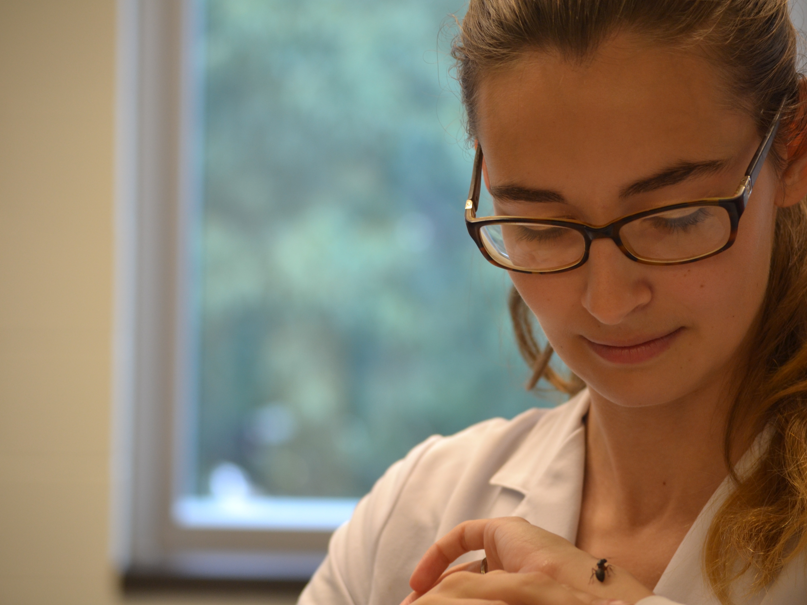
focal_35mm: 163
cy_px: 302
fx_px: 3800
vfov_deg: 9.1
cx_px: 445
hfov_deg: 12.1
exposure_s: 1/60
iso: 450
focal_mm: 100
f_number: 4.5
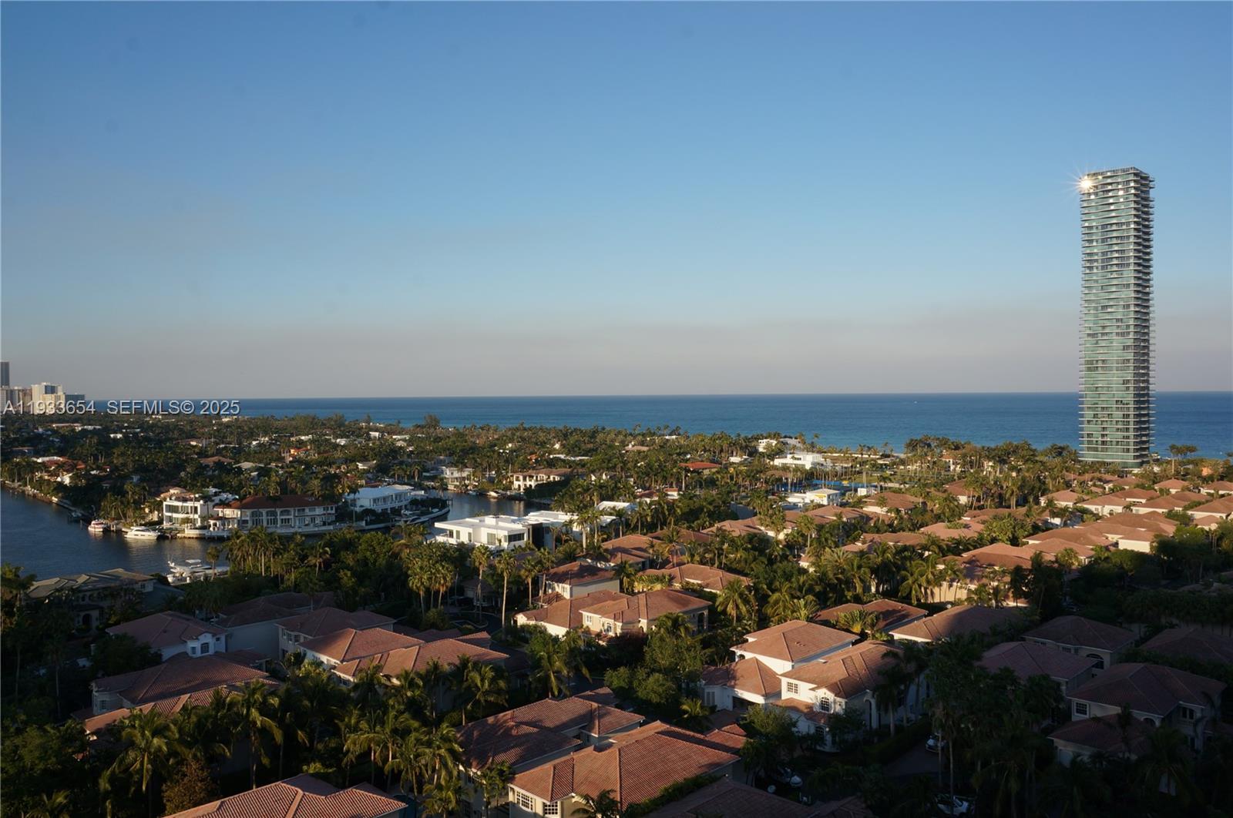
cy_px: 409
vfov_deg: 45.5
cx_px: 616
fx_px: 975
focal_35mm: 28
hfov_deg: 64.6
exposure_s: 1/60
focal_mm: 19
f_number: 16
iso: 100
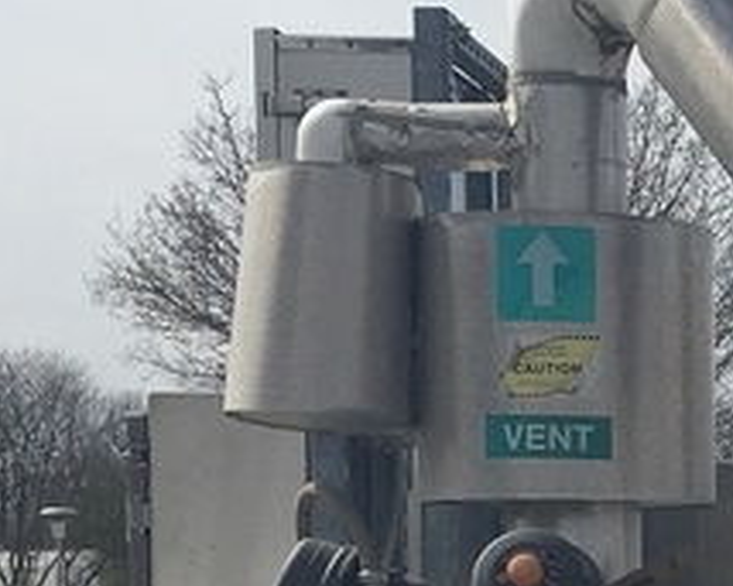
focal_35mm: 159
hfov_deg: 10.9
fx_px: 3448
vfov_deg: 9.5
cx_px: 1531
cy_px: 795
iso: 32
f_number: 2.2
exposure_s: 1/3300
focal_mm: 4.15
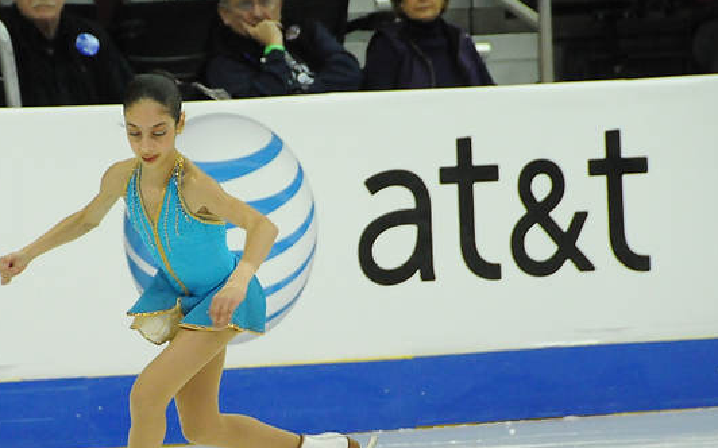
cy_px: 280
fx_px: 7648
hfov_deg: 5.4
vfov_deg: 3.4
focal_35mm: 391
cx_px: 185
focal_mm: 170
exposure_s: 1/800
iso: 3200
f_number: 5.6
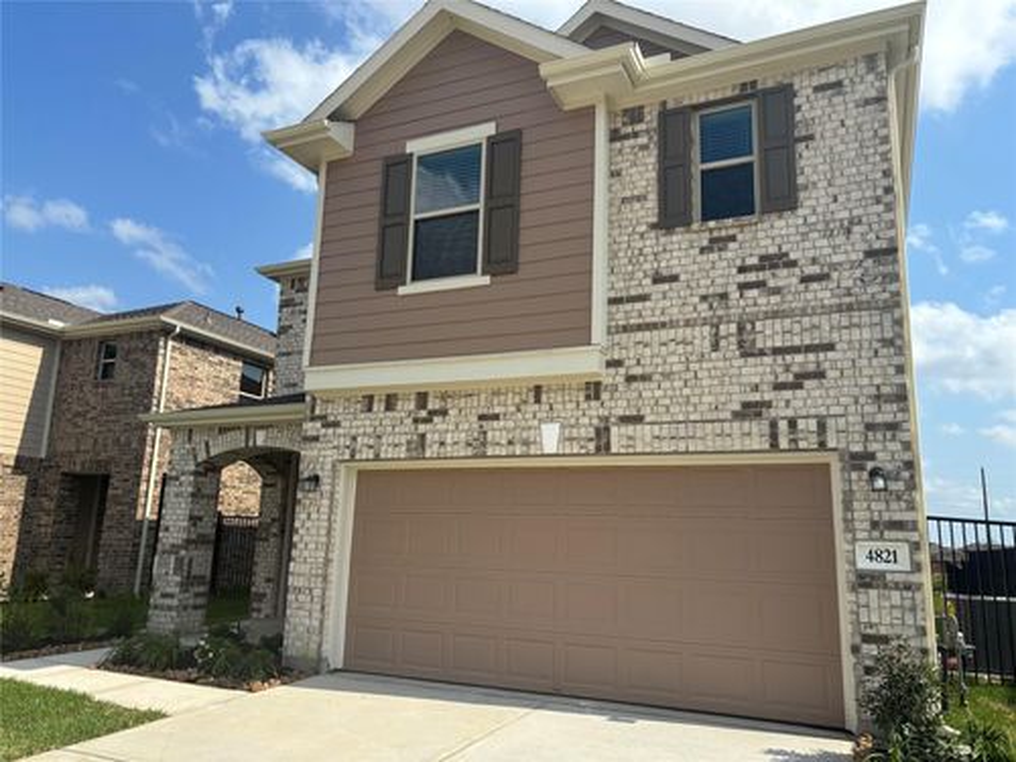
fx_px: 763
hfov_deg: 67.3
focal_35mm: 26
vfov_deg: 53.1
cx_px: 508
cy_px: 381
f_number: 1.6
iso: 50
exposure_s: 1/3650
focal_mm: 5.96
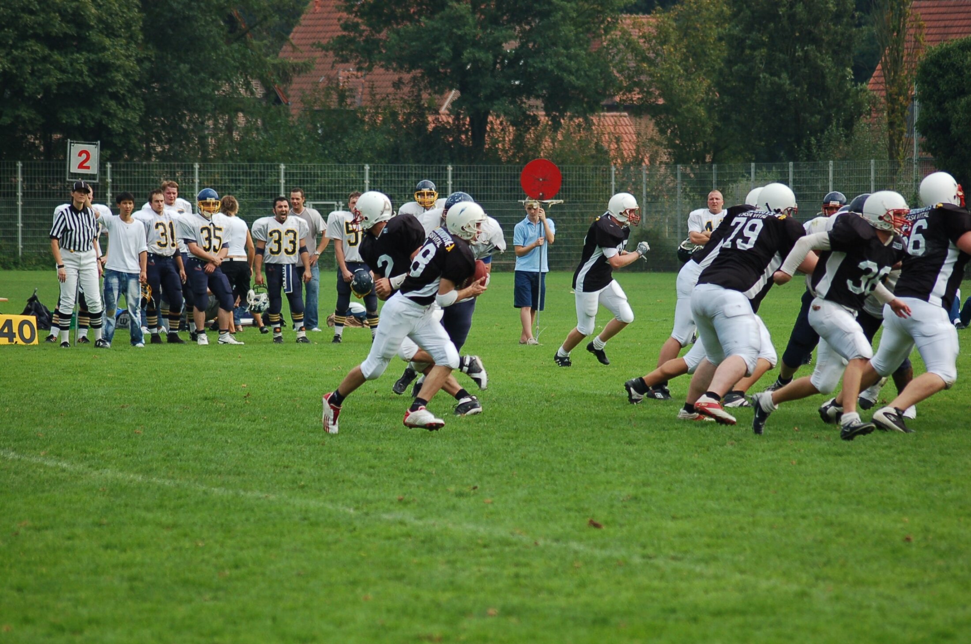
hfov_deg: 11.4
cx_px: 486
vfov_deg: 7.6
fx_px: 4846
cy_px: 322
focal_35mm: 180
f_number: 4.2
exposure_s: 1/1000
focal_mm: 120
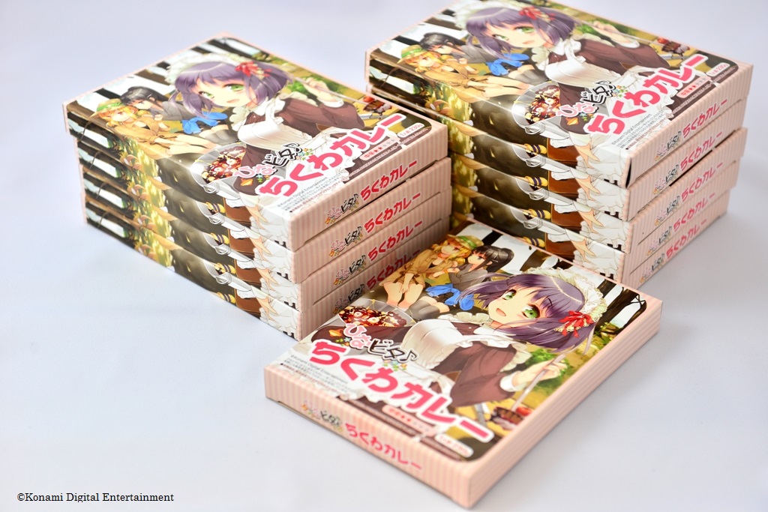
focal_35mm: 70
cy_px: 256
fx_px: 1493
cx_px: 384
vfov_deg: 19.5
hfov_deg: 28.8
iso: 100
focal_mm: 70
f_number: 4.5
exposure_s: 1/30
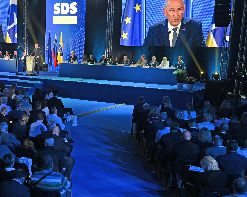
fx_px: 446
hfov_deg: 29.8
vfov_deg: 24.9
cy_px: 127
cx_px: 31
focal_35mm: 61
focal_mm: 36
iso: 3200
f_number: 4
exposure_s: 1/400
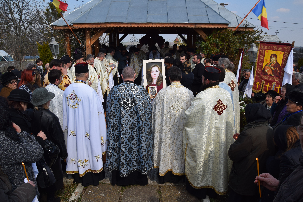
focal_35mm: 27
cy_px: 101
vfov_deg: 47.9
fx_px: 227
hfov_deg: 67.4
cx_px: 152
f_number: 10
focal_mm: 18
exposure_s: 1/400
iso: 200
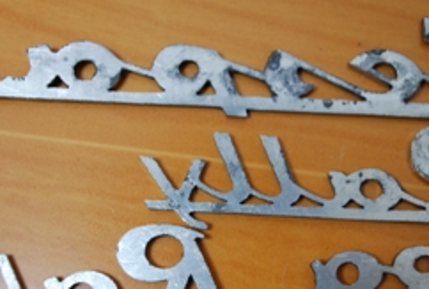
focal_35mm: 61
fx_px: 729
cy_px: 173
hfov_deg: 32.6
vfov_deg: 22.4
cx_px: 266
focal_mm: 22
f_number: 4
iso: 800
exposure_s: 1/10
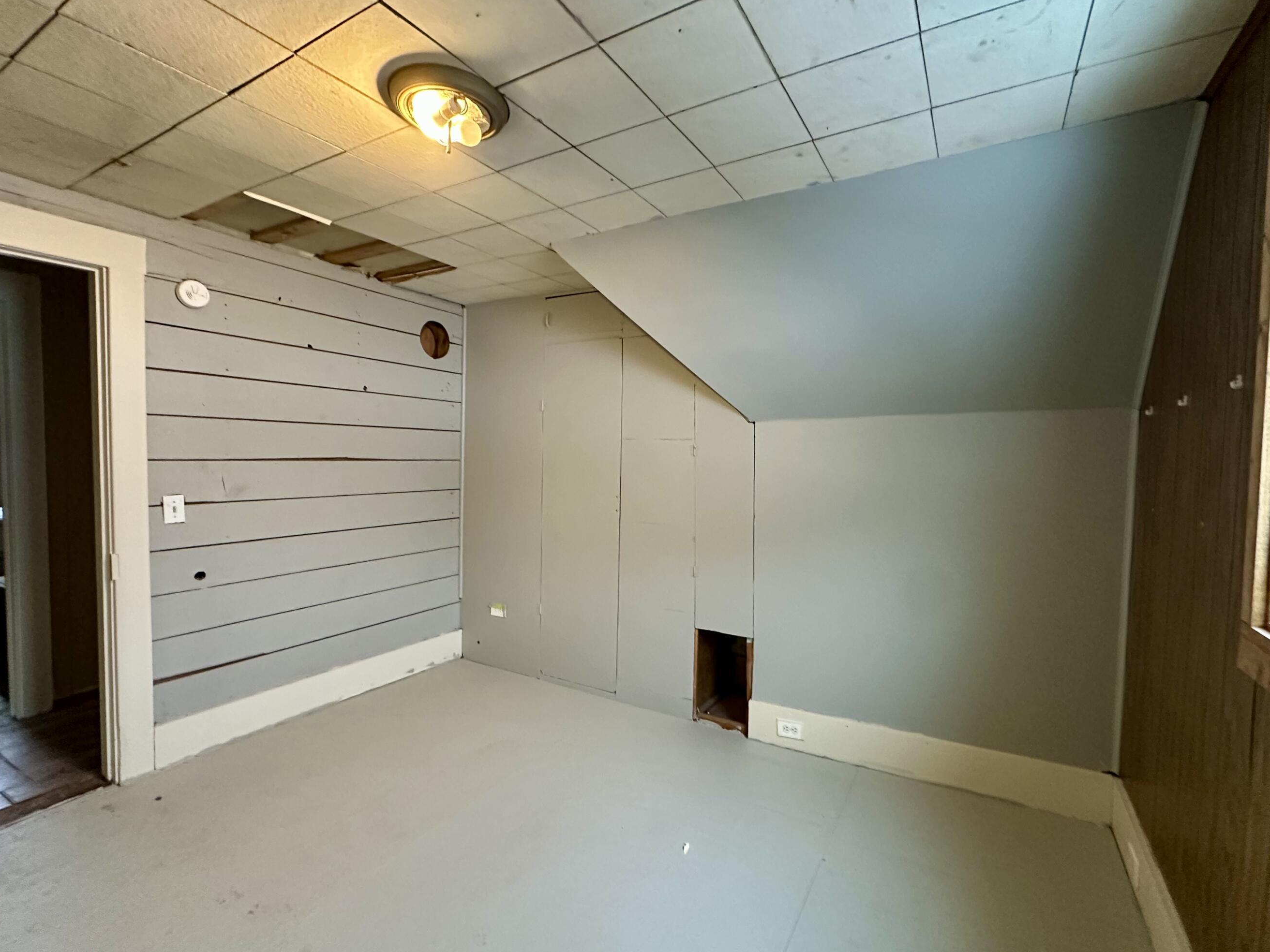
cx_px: 665
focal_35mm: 16
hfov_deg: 94.4
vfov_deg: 78.1
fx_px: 587
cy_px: 478
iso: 500
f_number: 2.2
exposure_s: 1/60
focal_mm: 2.22
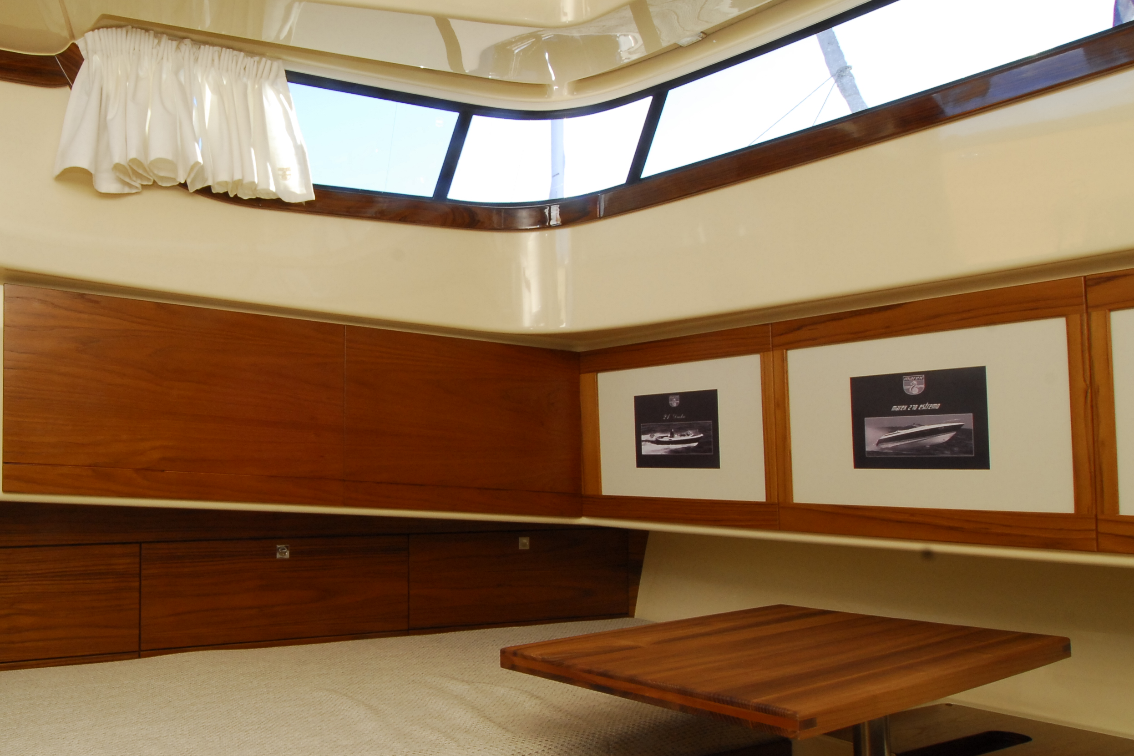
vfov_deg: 46.3
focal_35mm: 28
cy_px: 423
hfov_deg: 61.9
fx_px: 882
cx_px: 290
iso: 400
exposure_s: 1/25
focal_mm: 12
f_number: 16
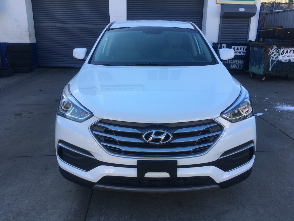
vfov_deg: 48.2
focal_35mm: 29
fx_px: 246
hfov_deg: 61.7
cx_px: 147
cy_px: 110
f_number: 2.2
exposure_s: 1/427
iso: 25
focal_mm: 4.15
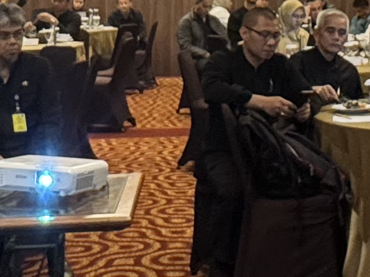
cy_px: -79
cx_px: 346
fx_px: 994
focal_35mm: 93
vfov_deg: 15.2
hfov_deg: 20.6
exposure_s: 1/50
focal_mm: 2.22
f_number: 2.2
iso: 320
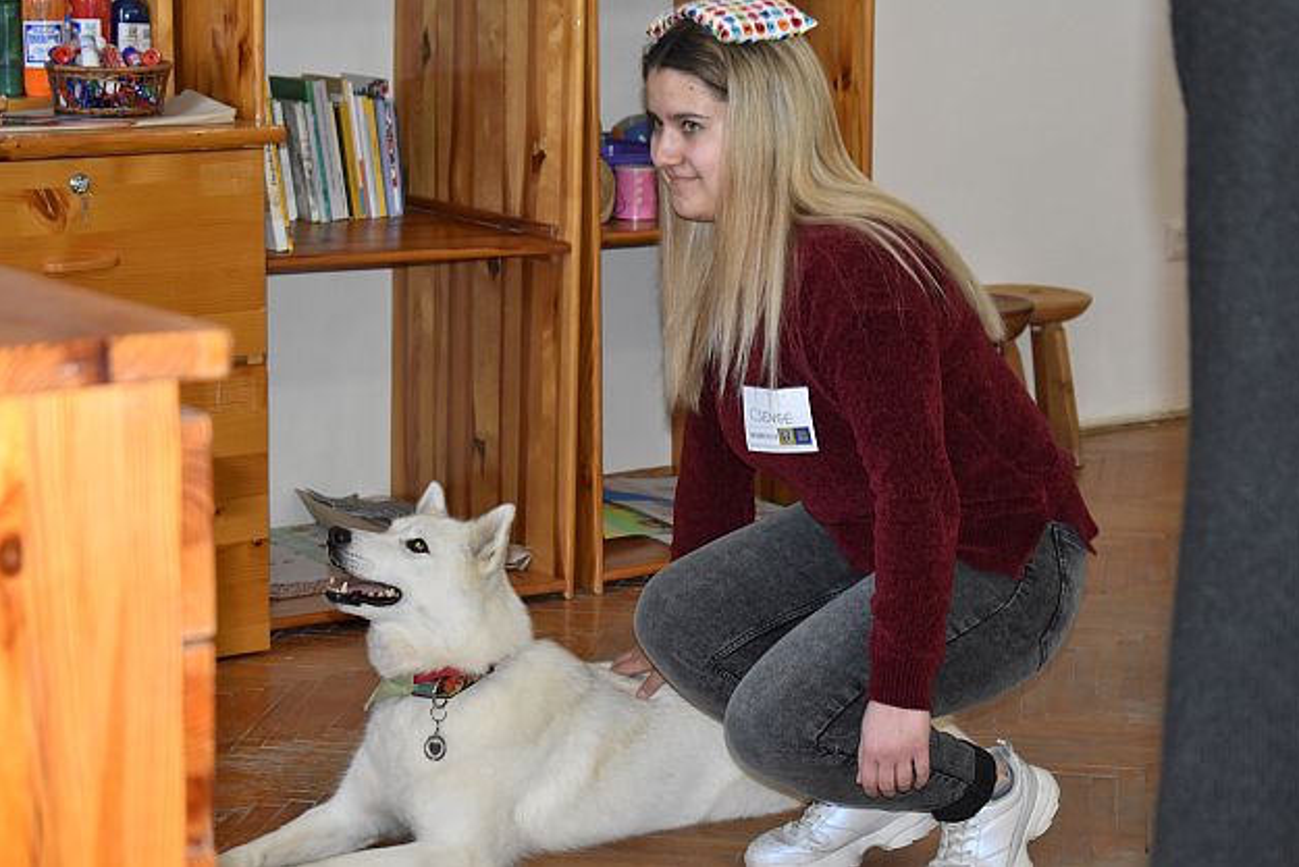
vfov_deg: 16.2
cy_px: 425
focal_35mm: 85
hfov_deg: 24.0
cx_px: 646
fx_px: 3050
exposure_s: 1/100
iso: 1600
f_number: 5.6
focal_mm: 55
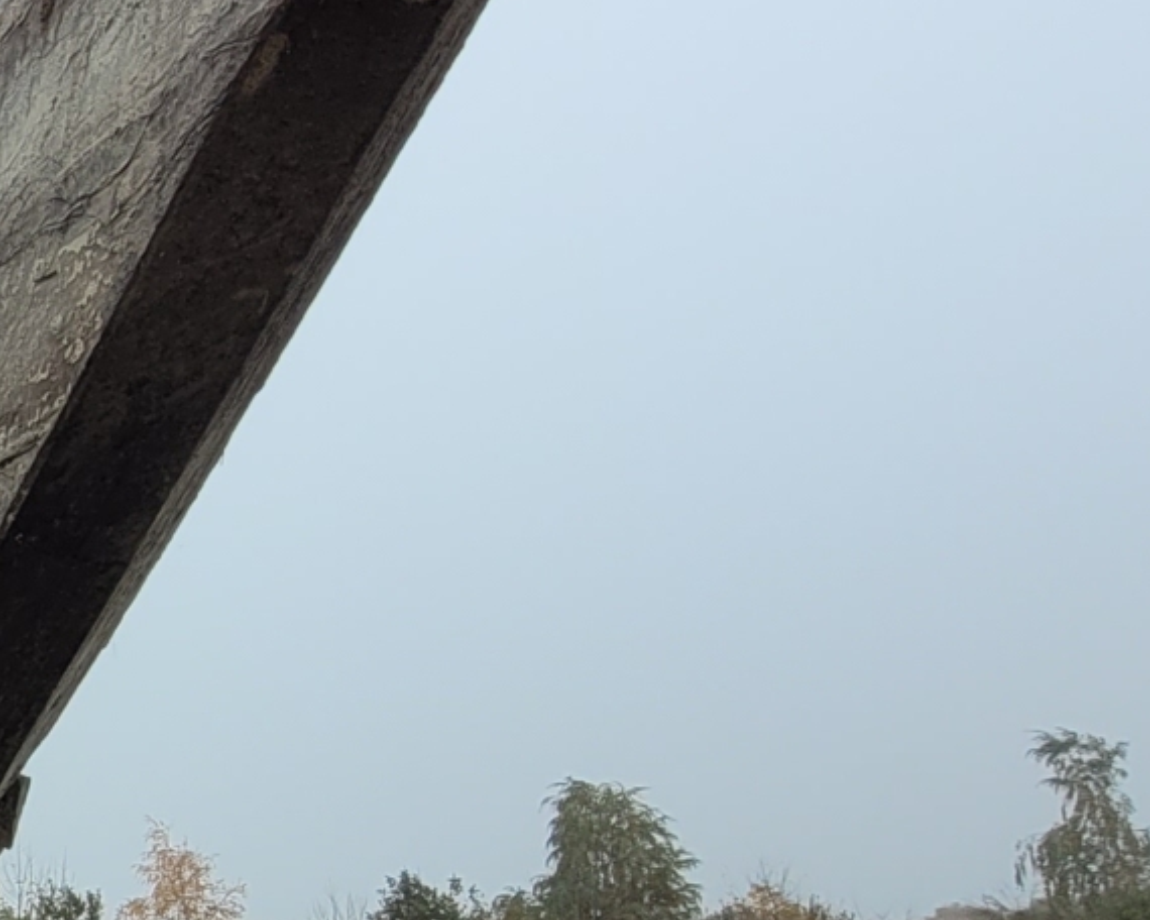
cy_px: 872
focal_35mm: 57
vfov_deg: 25.6
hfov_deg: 23.6
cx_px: -718
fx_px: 1940
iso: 40
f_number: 2.2
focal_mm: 1.74
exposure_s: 1/269
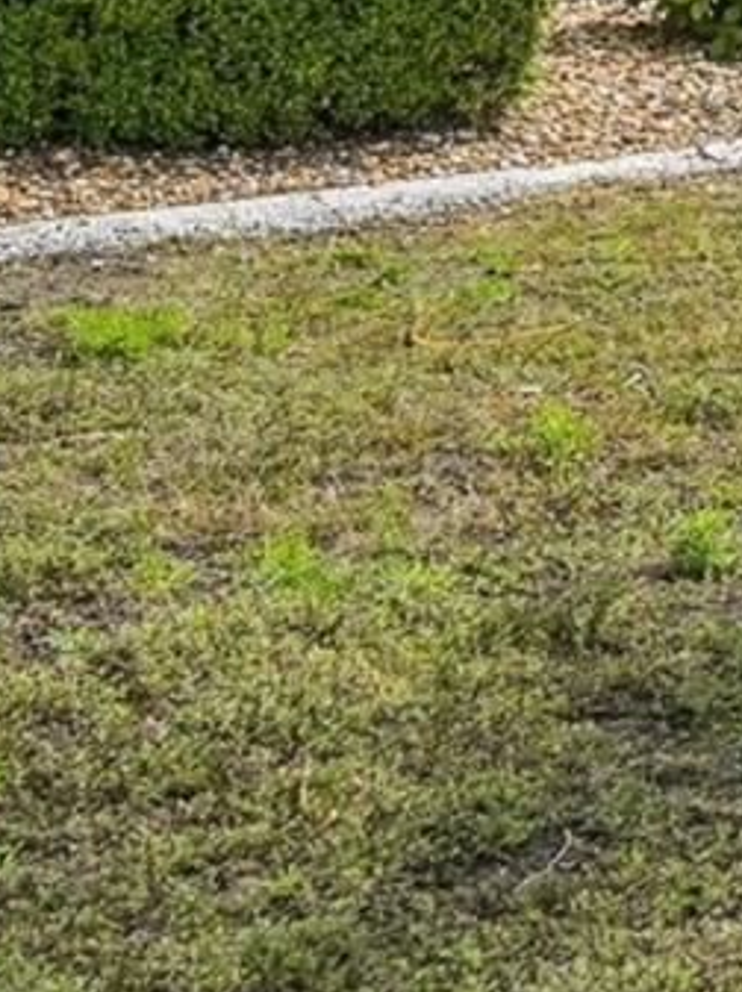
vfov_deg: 13.6
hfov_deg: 9.5
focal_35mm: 137
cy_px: -493
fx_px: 3923
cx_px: 1843
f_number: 8
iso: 400
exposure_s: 1/1600
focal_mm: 30
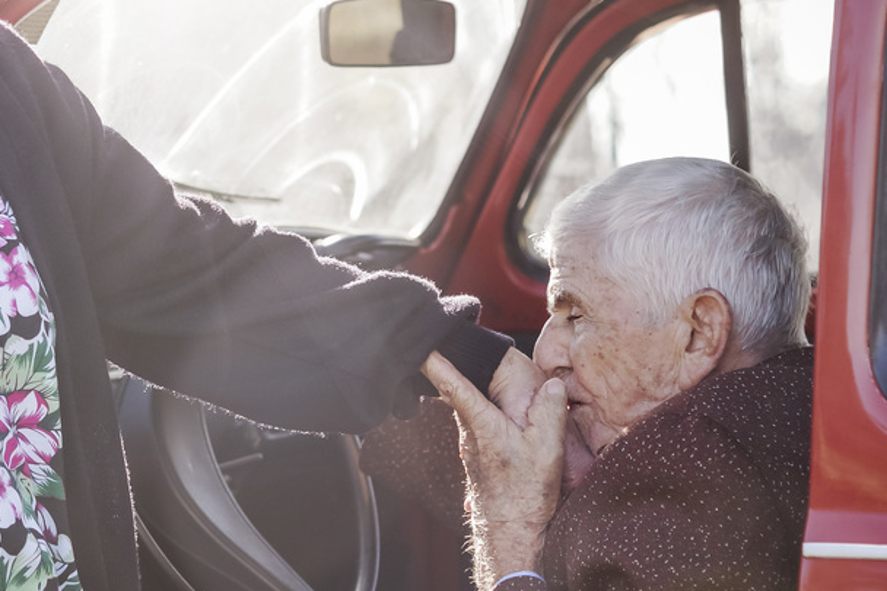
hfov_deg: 13.8
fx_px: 3645
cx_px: 210
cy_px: 271
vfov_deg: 9.3
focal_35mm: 148
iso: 100
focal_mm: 50
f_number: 2.5
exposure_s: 1/400
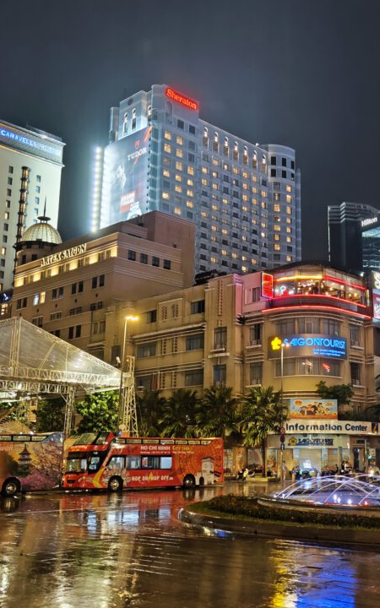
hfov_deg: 30.2
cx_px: 273
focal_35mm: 42
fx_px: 696
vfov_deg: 47.2
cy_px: 301
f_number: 1.8
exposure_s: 1/25
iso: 800
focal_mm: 5.43
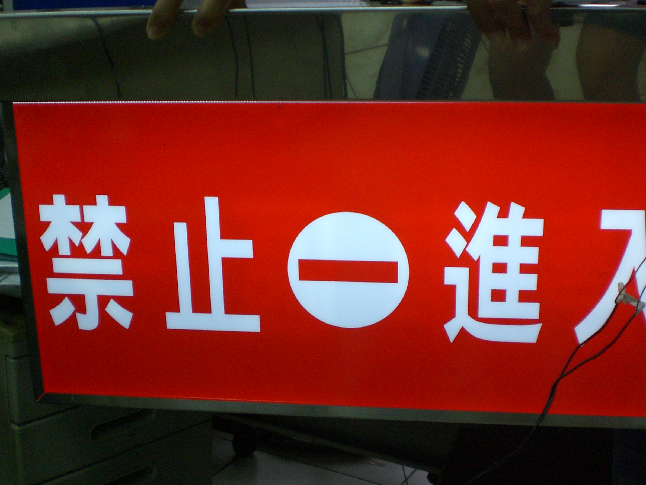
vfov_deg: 29.6
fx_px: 915
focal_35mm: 49
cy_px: 276
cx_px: 361
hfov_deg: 38.8
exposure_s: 1/125
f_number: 3.1
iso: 200
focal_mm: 6.3
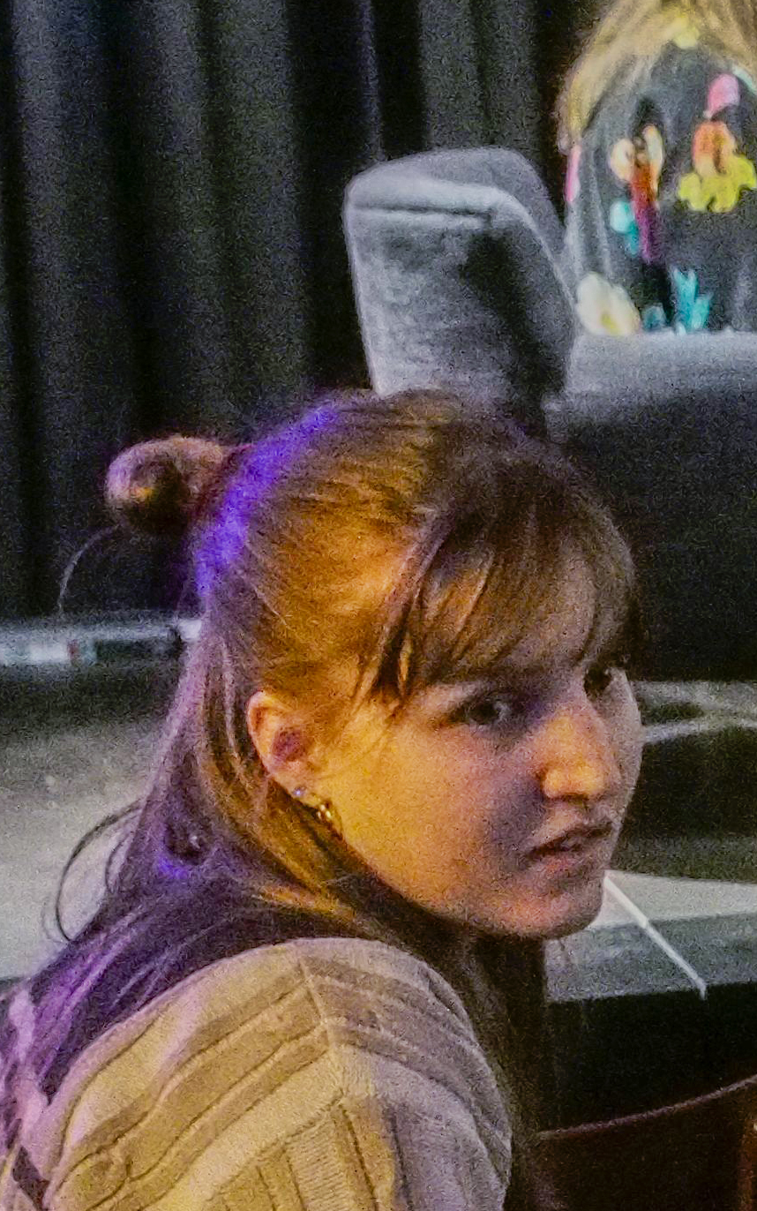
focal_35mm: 121
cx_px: 1486
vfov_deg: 17.0
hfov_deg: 10.1
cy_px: 1119
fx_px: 3992
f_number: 4.5
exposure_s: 1/60
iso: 6400
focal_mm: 17
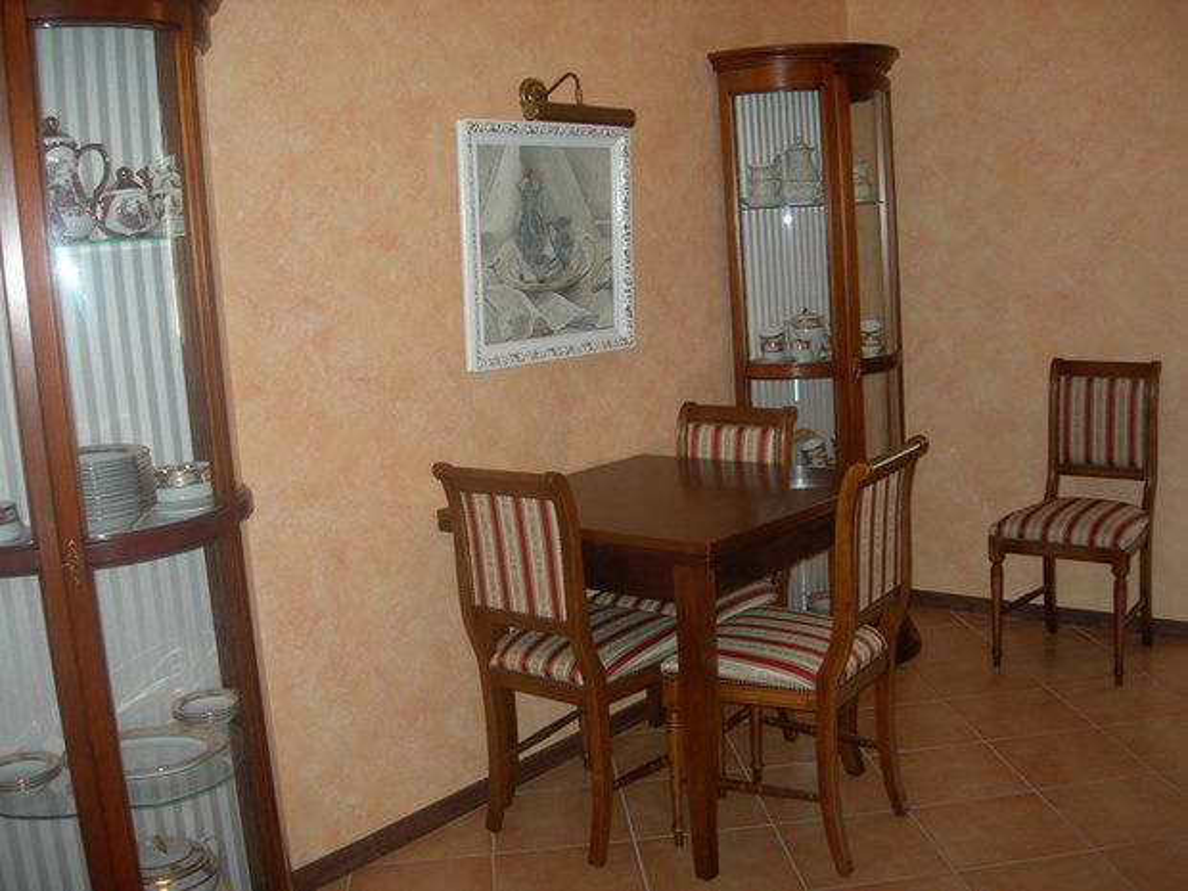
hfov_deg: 49.0
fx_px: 1304
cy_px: 446
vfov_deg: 37.7
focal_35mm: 38
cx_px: 594
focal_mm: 7.8
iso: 50
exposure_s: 1/60.1
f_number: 2.8
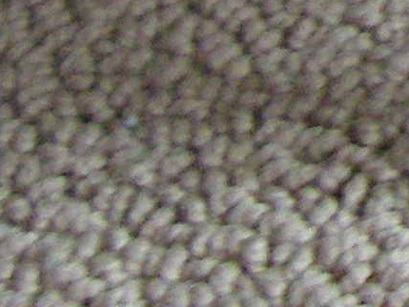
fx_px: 3215
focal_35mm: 272
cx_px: 1160
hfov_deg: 6.7
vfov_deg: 5.2
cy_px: -585
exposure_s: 1/25
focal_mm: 6.3
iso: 400
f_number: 3.3
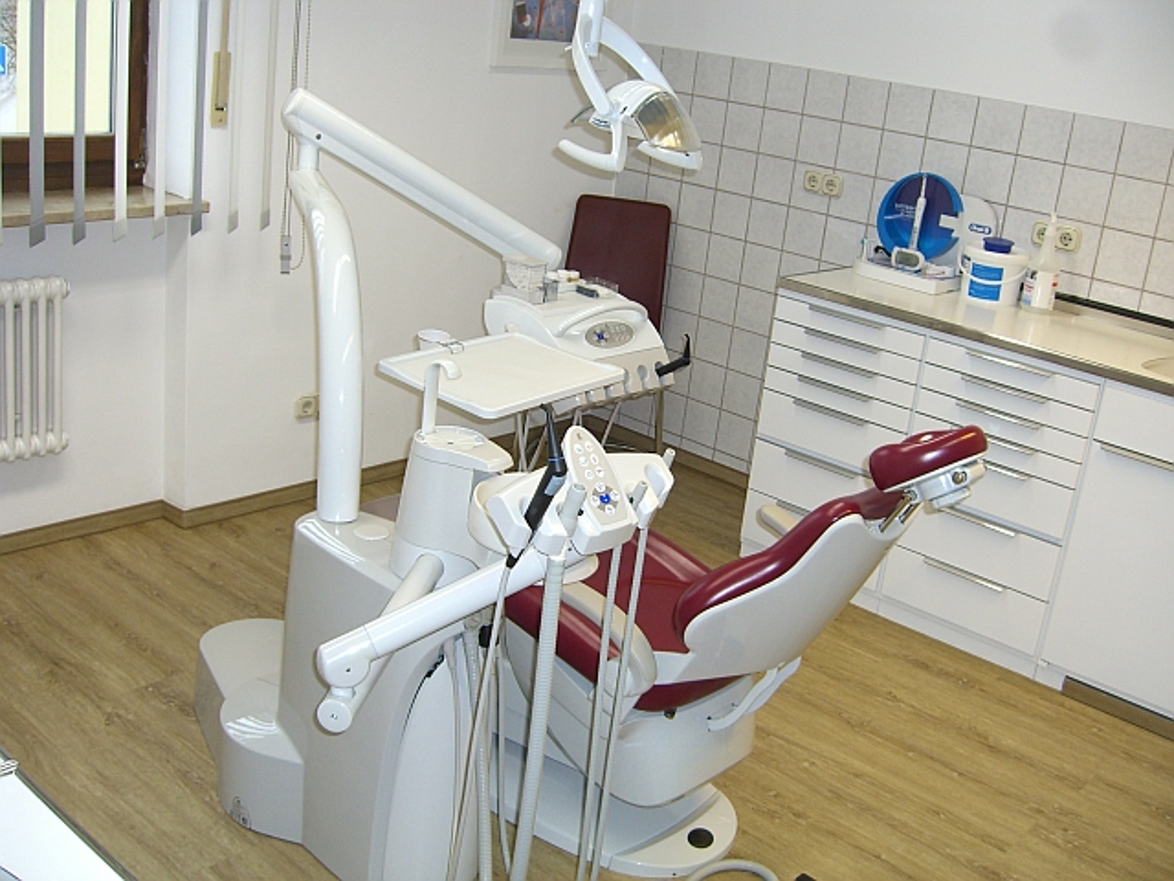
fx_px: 1289
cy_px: 440
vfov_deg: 37.7
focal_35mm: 38
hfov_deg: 49.0
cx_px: 587
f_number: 2.8
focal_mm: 7.9
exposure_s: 1/60
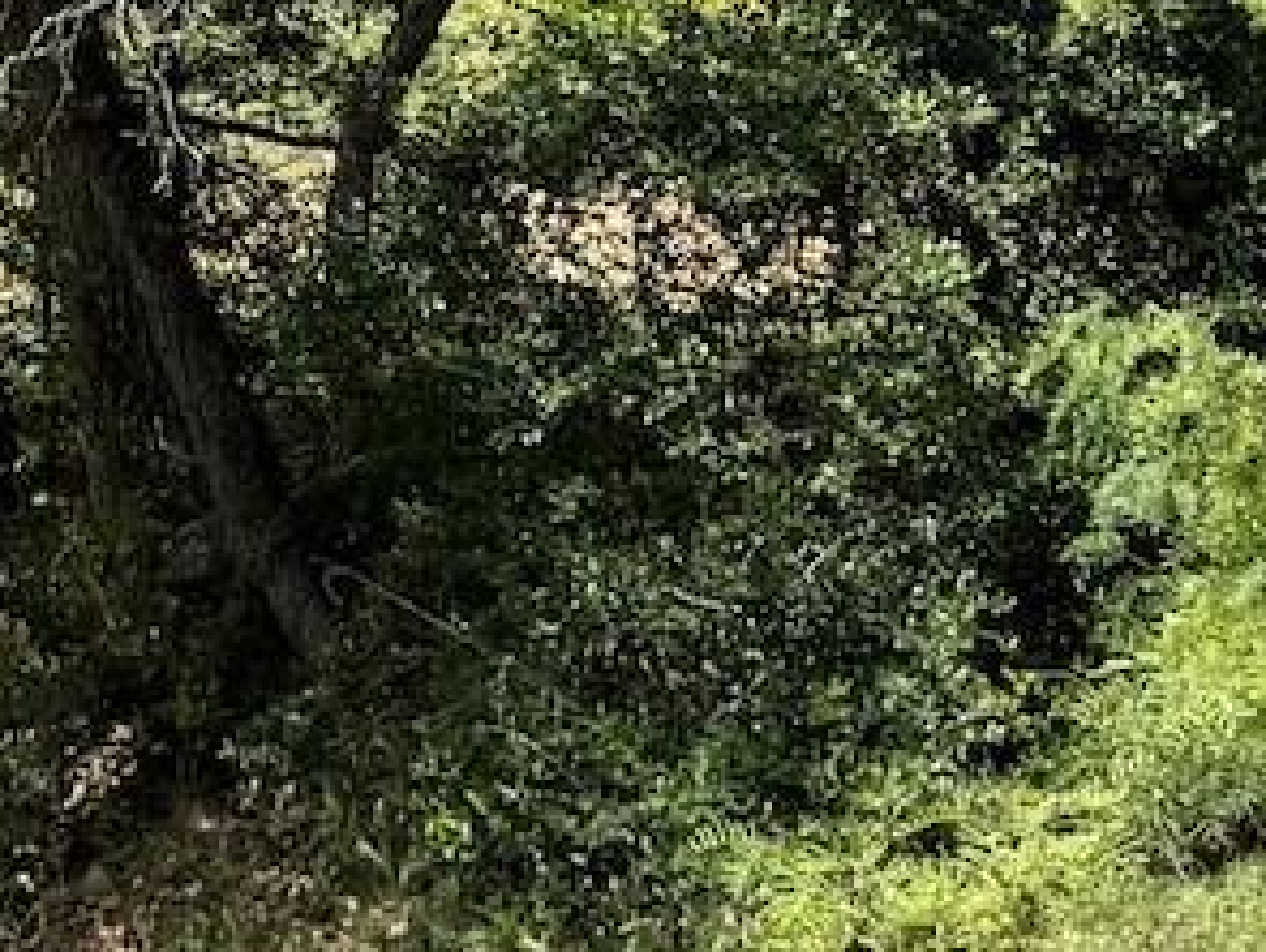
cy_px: -579
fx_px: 5712
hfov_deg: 11.7
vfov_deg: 9.2
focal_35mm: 156
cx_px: -996
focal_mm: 6.76
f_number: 1.78
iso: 80
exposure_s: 1/2604
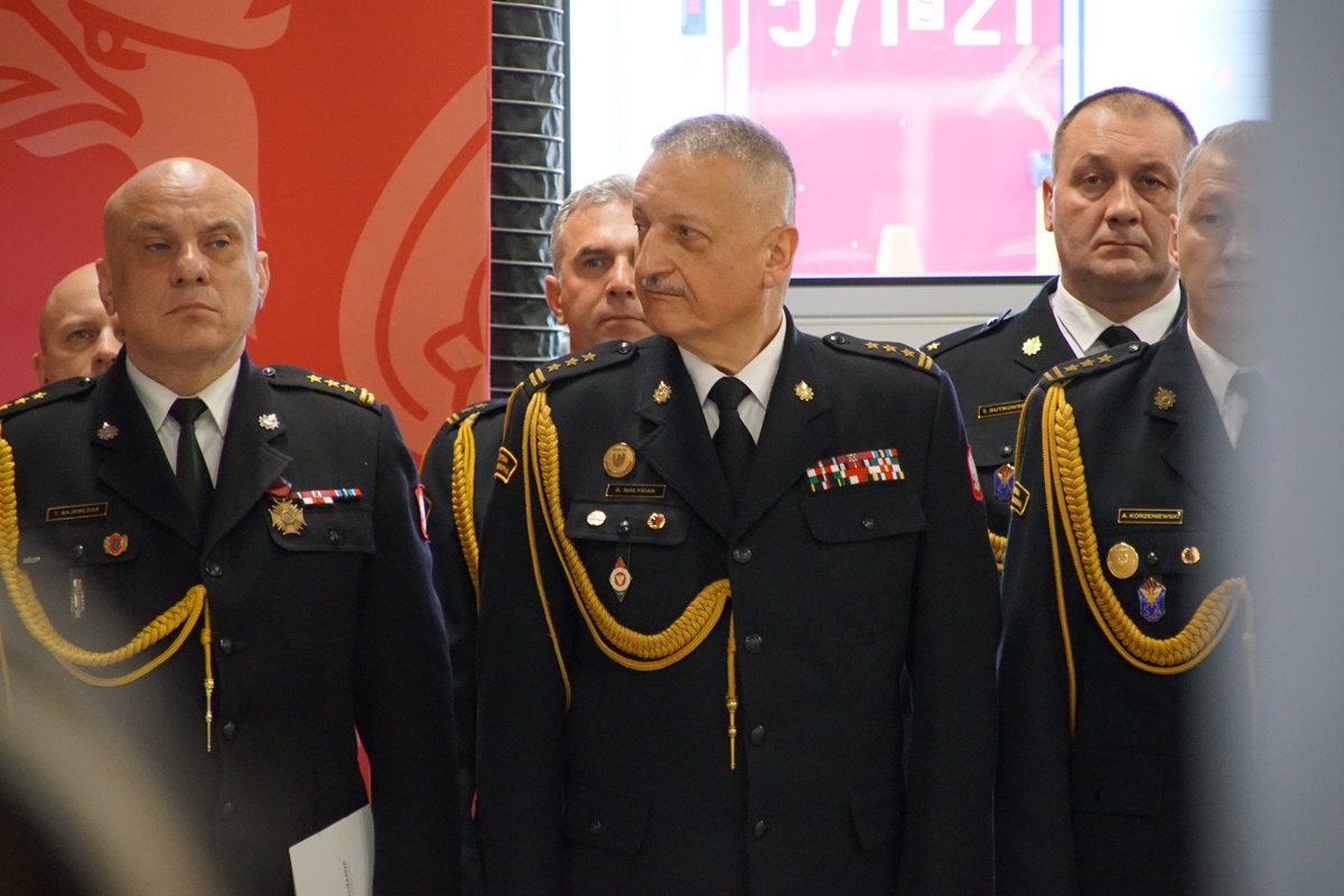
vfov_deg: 4.6
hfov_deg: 6.9
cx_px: 672
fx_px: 11199
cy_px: 448
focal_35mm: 300
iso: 3200
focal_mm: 200
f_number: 6.3
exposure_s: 1/50
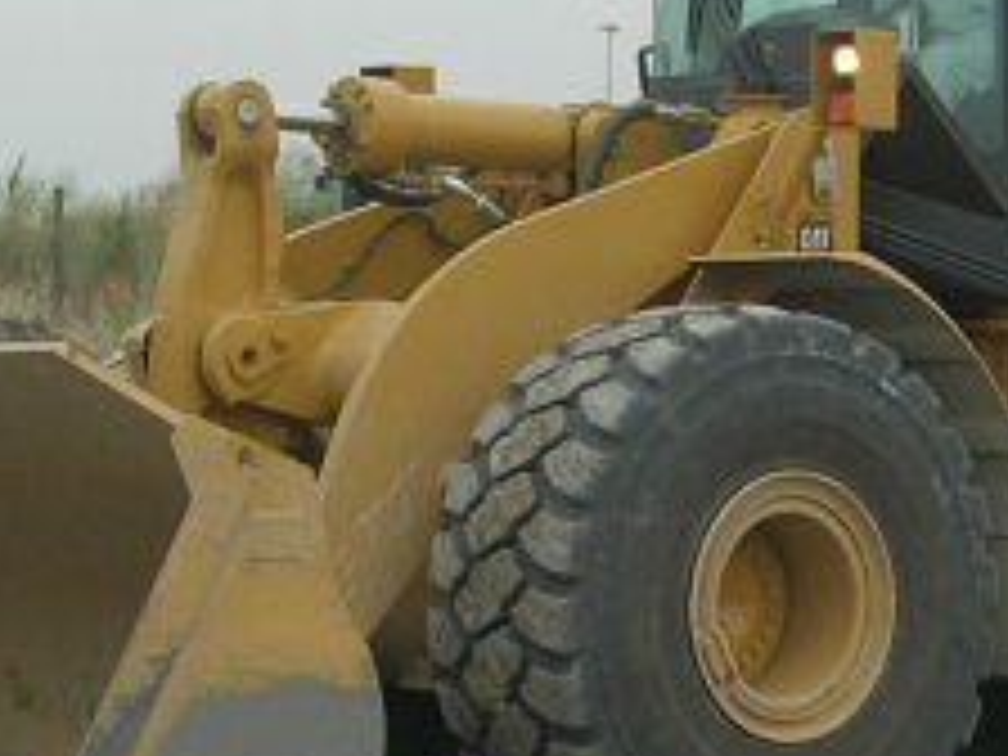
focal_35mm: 174
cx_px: 747
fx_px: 5067
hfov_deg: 11.3
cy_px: 392
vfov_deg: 8.5
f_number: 4.8
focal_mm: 7.8
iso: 64
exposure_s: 1/448
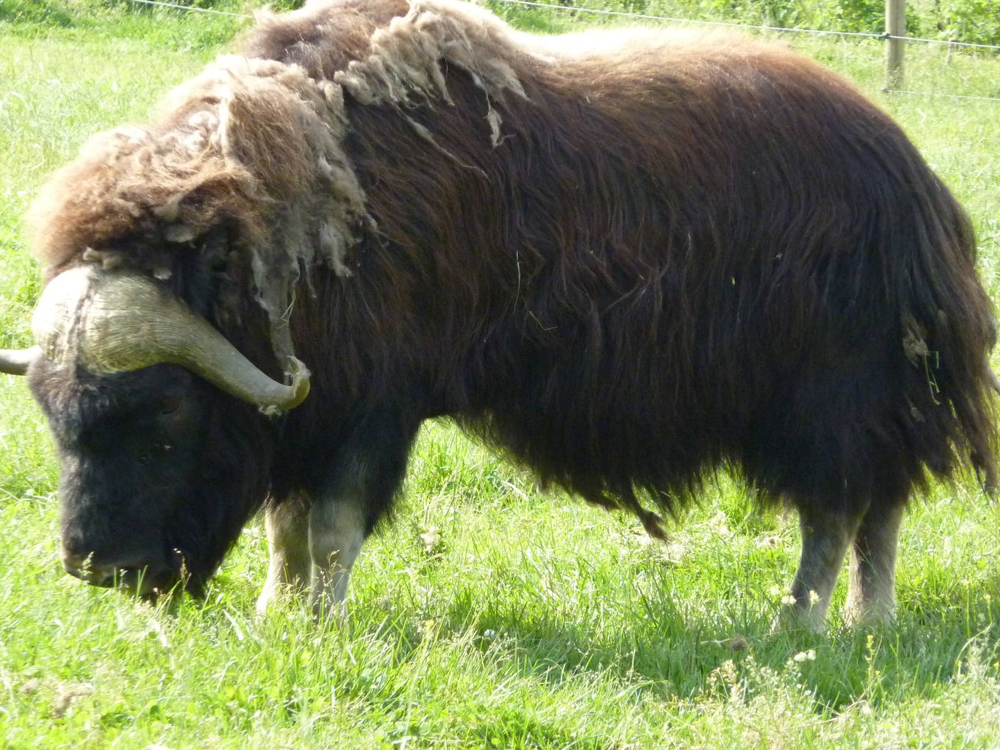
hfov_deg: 6.5
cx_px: 468
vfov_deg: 4.9
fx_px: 8754
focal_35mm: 303
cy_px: 371
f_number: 4.7
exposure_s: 1/320
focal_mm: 42.6
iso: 400
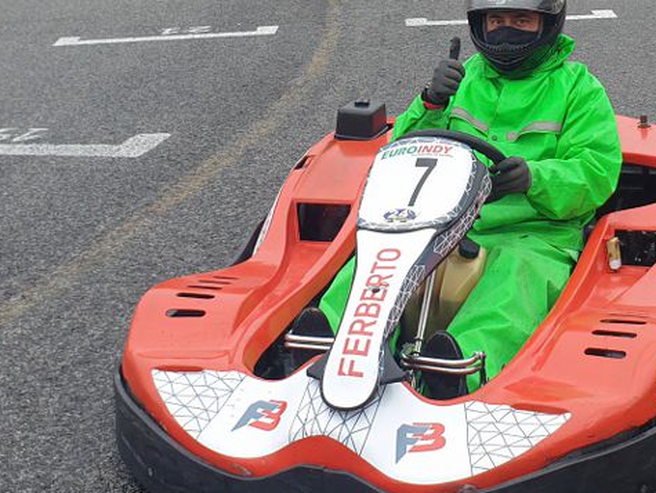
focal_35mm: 70
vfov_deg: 20.5
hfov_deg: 27.5
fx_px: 1328
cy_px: 21
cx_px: 467
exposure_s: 1/198
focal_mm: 4.3
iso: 50
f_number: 2.4
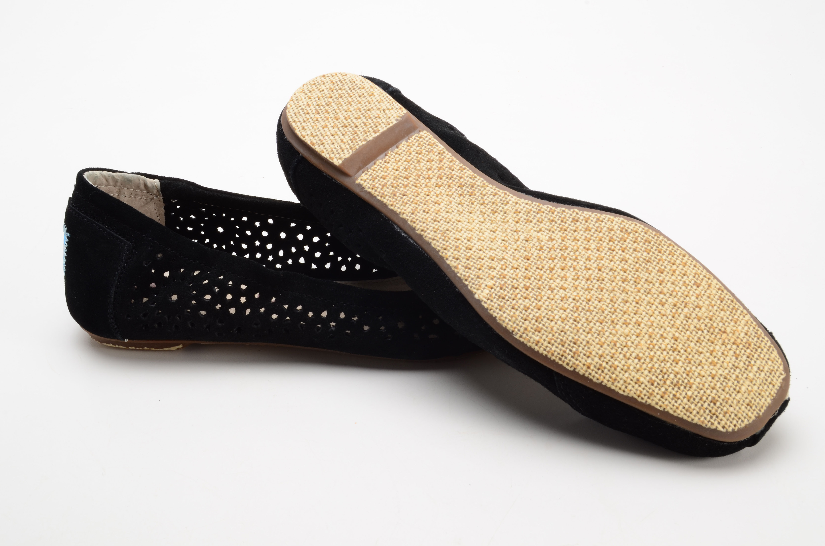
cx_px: 412
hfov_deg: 41.2
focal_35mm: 48
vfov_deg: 28.0
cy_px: 273
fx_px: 1098
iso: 100
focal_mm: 32
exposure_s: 1/160
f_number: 20
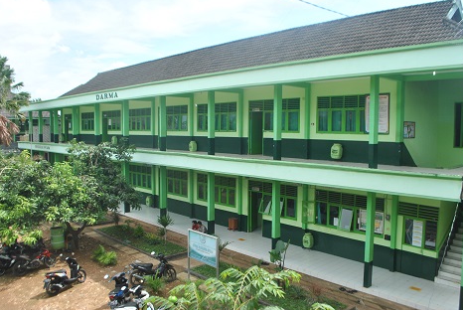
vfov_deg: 45.1
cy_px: 145
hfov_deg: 63.6
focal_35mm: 29
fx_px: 373
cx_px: 225
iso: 100
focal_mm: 18
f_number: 7.1
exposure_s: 1/200
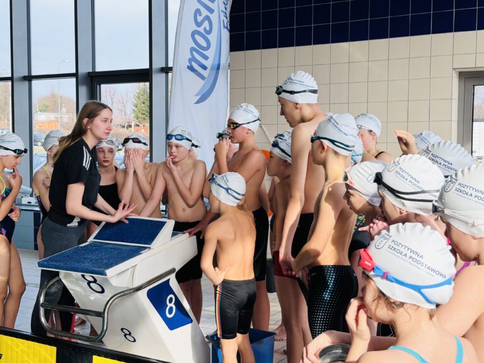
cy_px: 182
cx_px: 242
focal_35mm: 48
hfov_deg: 39.7
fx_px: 671
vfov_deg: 30.3
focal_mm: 6.76
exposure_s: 1/549
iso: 80
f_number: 1.78
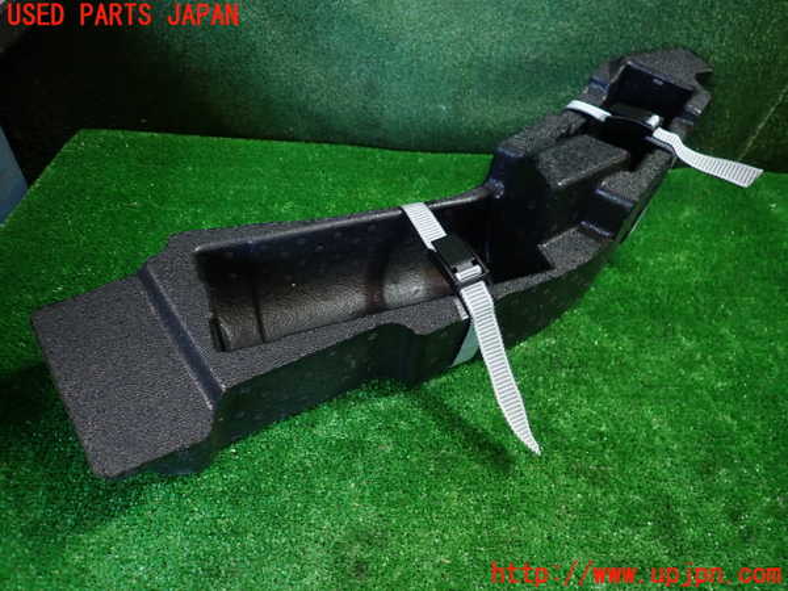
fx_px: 569
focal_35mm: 25
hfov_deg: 69.4
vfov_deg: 54.9
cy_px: 296
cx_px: 394
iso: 200
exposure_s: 1/40
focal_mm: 4.5
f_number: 2
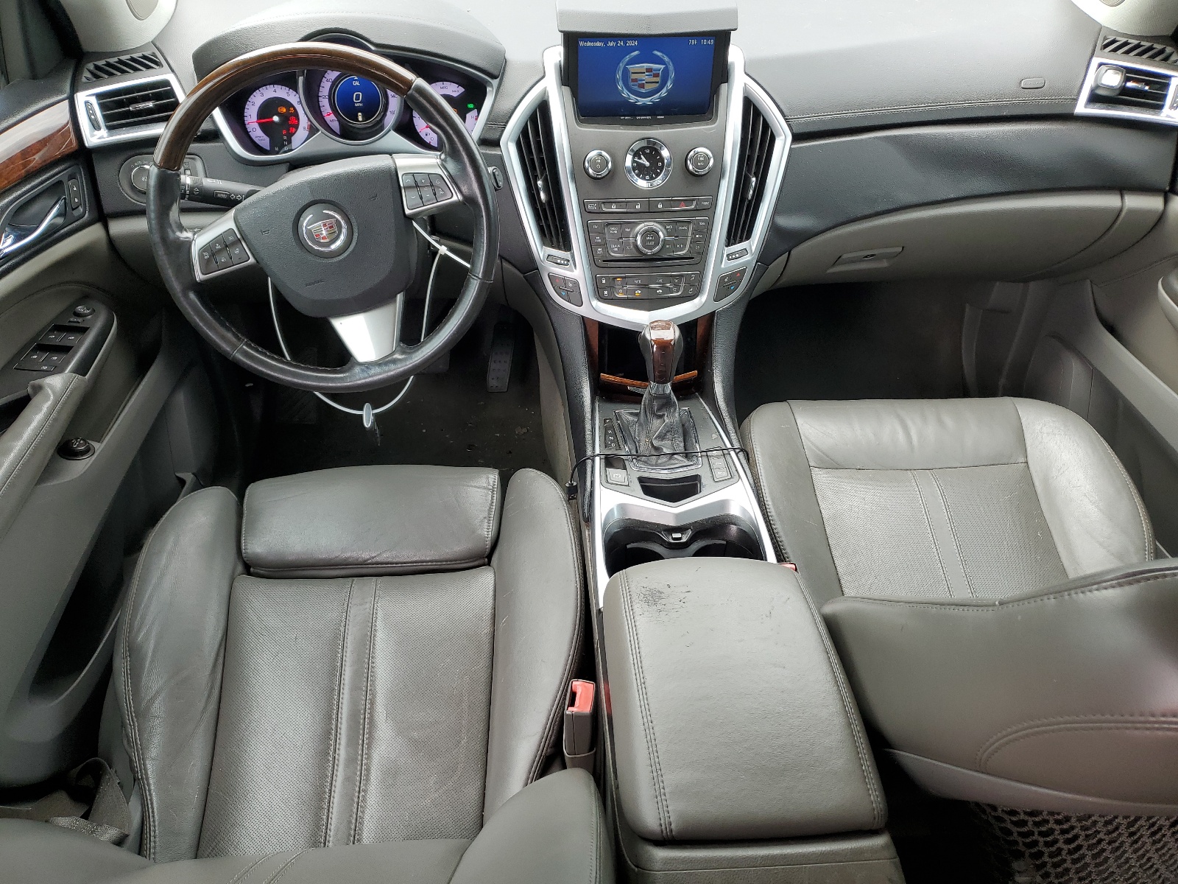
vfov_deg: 53.1
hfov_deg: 67.3
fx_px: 885
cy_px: 442
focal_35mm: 26
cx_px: 589
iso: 50
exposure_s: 1/196
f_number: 1.5
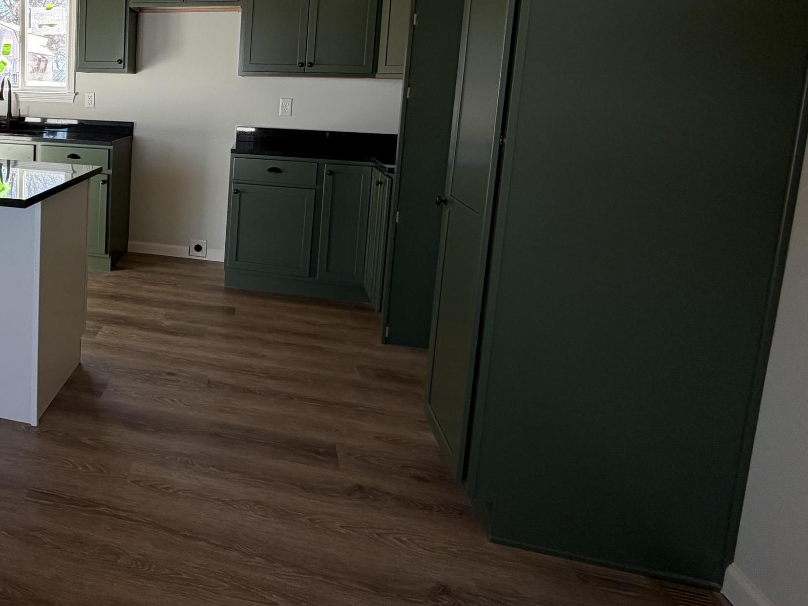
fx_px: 607
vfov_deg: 50.8
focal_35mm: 26
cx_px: 93
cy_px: 148
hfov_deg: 58.4
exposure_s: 1/128
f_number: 2.2
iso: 40
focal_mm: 2.22
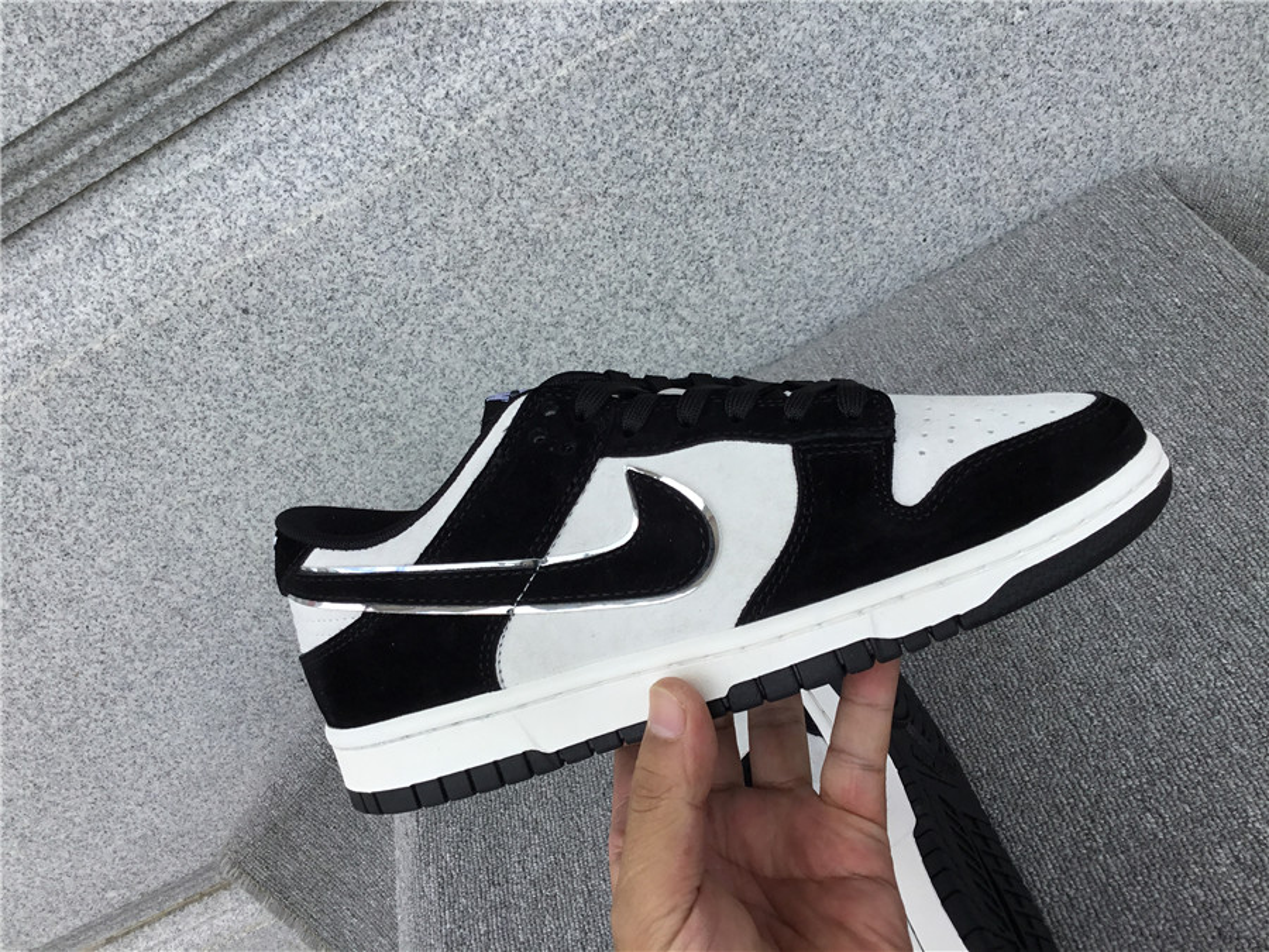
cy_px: 476
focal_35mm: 31
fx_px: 1136
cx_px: 634
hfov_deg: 58.4
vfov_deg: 45.4
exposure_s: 1/522
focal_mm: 3.3
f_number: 2.4
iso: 25
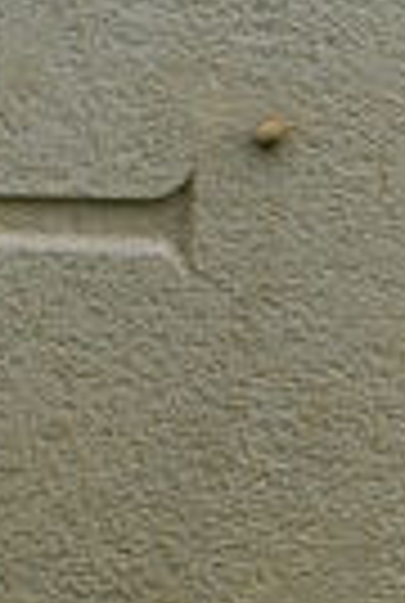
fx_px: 6413
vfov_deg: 5.4
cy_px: 126
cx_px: -50
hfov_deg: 3.6
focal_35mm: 382
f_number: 7.1
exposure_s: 1/200
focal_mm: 38
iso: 200
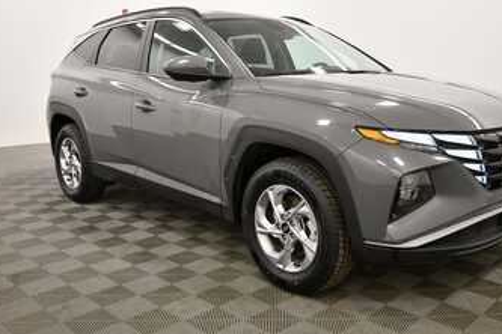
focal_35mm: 36
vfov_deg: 36.8
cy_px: 150
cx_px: 291
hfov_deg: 52.9
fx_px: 502
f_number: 5.6
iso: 1100
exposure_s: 1/125
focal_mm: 20
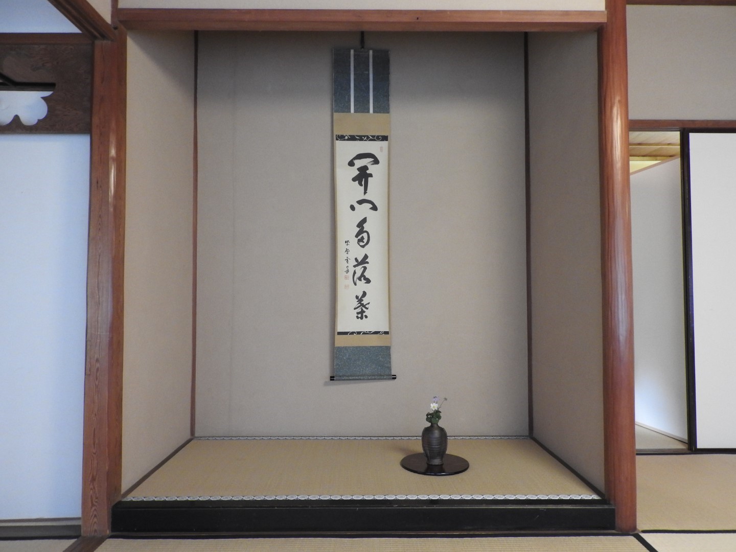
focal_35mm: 24
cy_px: 276
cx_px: 368
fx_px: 510
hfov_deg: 71.6
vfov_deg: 56.8
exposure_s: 1/8
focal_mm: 4.3
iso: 400
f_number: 3.3
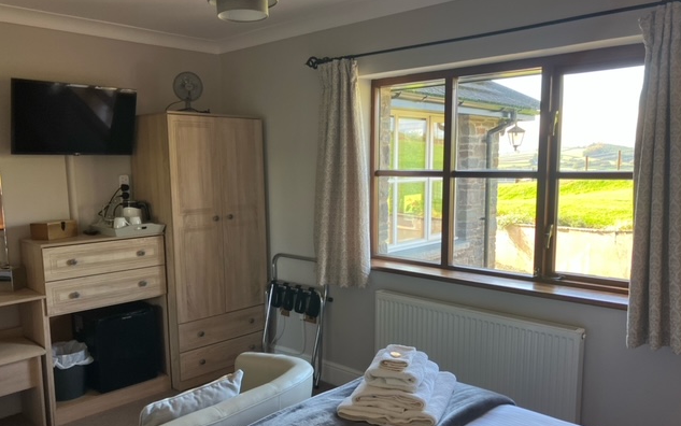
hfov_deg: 62.9
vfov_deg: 41.8
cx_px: 343
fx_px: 557
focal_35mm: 30
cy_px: 243
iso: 64
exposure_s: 1/100
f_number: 1.8
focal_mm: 3.99
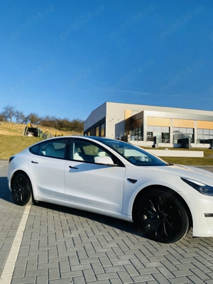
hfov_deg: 53.1
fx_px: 213
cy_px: 142
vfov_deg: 67.3
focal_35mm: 26
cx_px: 106
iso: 32
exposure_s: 1/2817
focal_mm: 4.25
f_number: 1.8
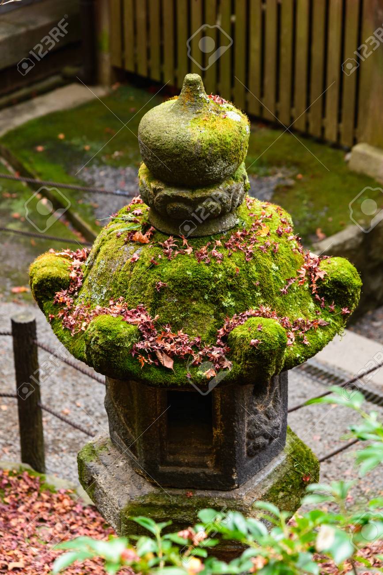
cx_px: 192
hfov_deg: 13.0
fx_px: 1675
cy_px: 288
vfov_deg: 19.5
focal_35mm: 105
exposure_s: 1/125
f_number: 5.6
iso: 320
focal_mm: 105
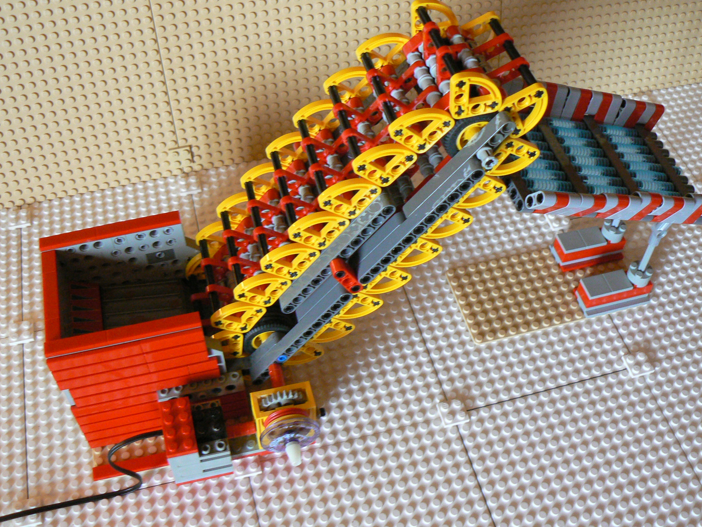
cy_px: 254
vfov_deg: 36.8
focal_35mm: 39
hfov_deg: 47.9
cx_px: 366
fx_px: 791
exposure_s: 1/10
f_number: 2.8
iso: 200
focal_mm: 6
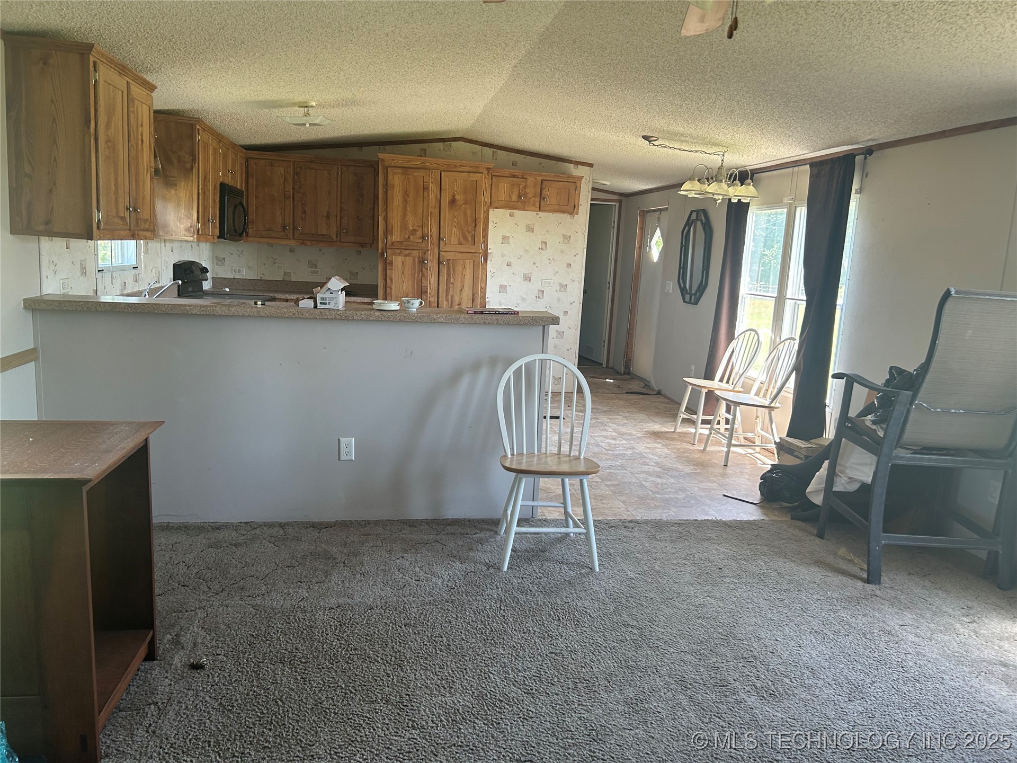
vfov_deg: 53.1
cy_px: 382
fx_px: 764
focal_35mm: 26
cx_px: 508
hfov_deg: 67.3
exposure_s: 1/121
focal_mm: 5.7
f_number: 1.5
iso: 100
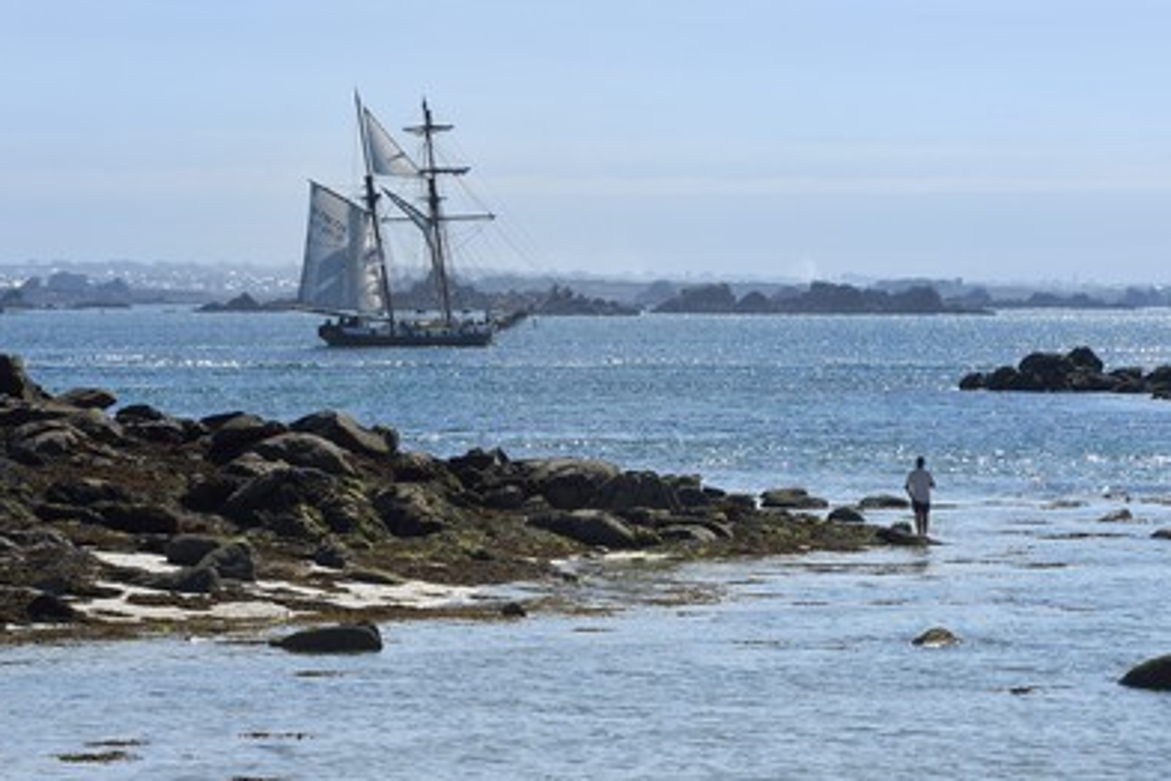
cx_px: 611
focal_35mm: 214
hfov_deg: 9.6
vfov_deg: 6.4
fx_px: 6960
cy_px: 402
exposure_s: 1/400
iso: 200
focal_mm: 200
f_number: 13
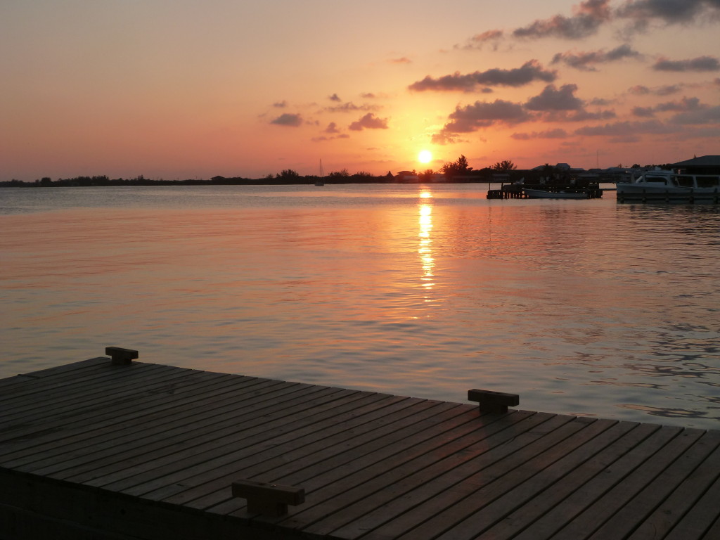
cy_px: 270
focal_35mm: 47
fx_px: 978
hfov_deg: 40.4
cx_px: 360
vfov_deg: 30.9
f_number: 4.5
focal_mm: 8.4
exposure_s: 1/250
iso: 160
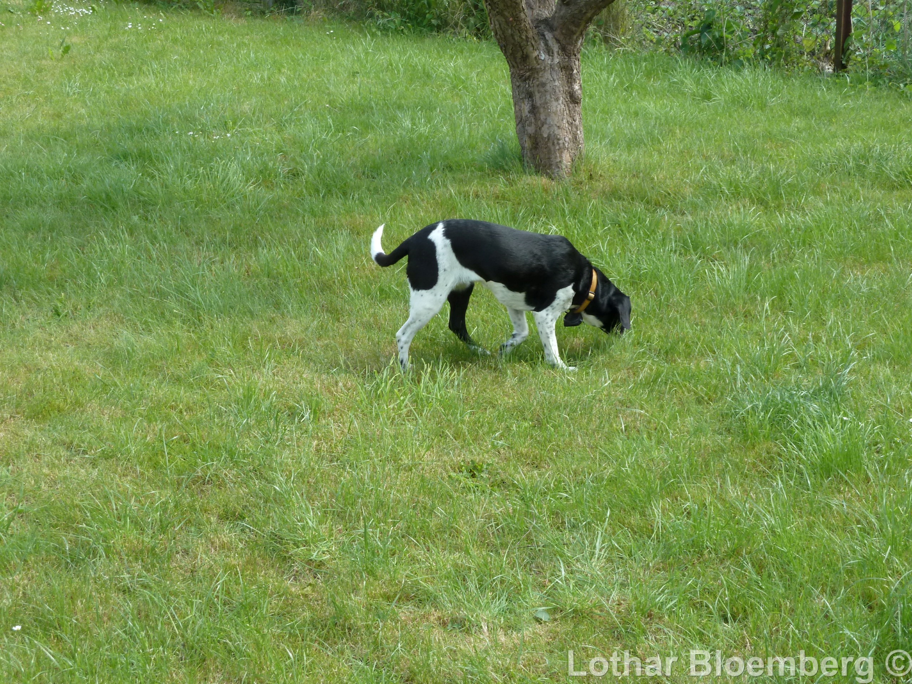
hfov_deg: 29.0
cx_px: 456
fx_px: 1765
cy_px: 342
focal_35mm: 67
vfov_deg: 21.9
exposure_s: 1/200
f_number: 4.1
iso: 160
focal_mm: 11
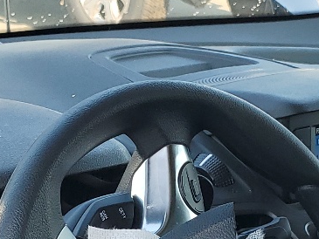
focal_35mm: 114
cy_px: 515
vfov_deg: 11.4
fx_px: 1051
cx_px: 177
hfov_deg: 17.3
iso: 50
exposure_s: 1/333
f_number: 1.5
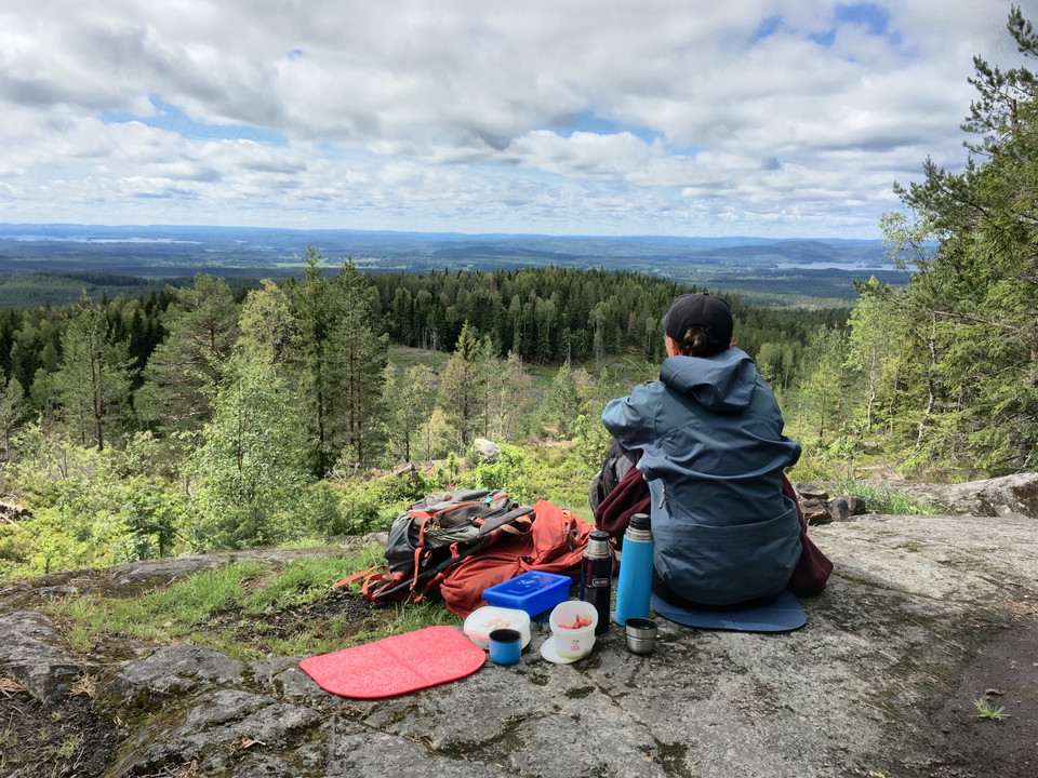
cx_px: 519
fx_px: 870
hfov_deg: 61.7
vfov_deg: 48.2
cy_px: 389
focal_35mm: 29
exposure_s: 1/1399
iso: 25
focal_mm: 4.15
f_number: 2.2
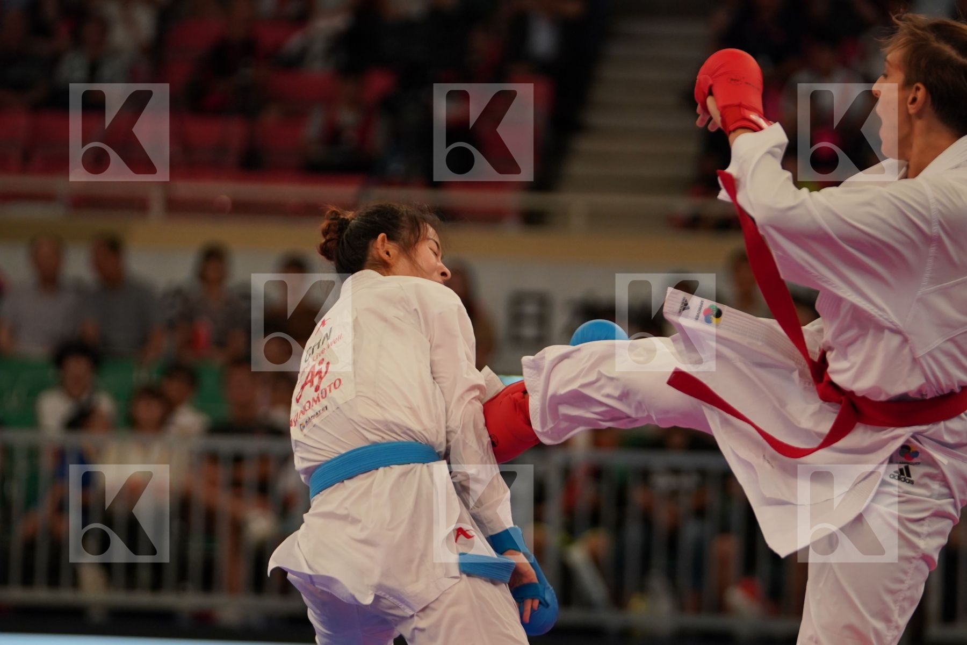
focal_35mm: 237
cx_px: 484
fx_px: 6366
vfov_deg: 5.8
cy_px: 322
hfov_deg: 8.7
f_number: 2.8
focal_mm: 158
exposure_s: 1/1000
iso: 1250
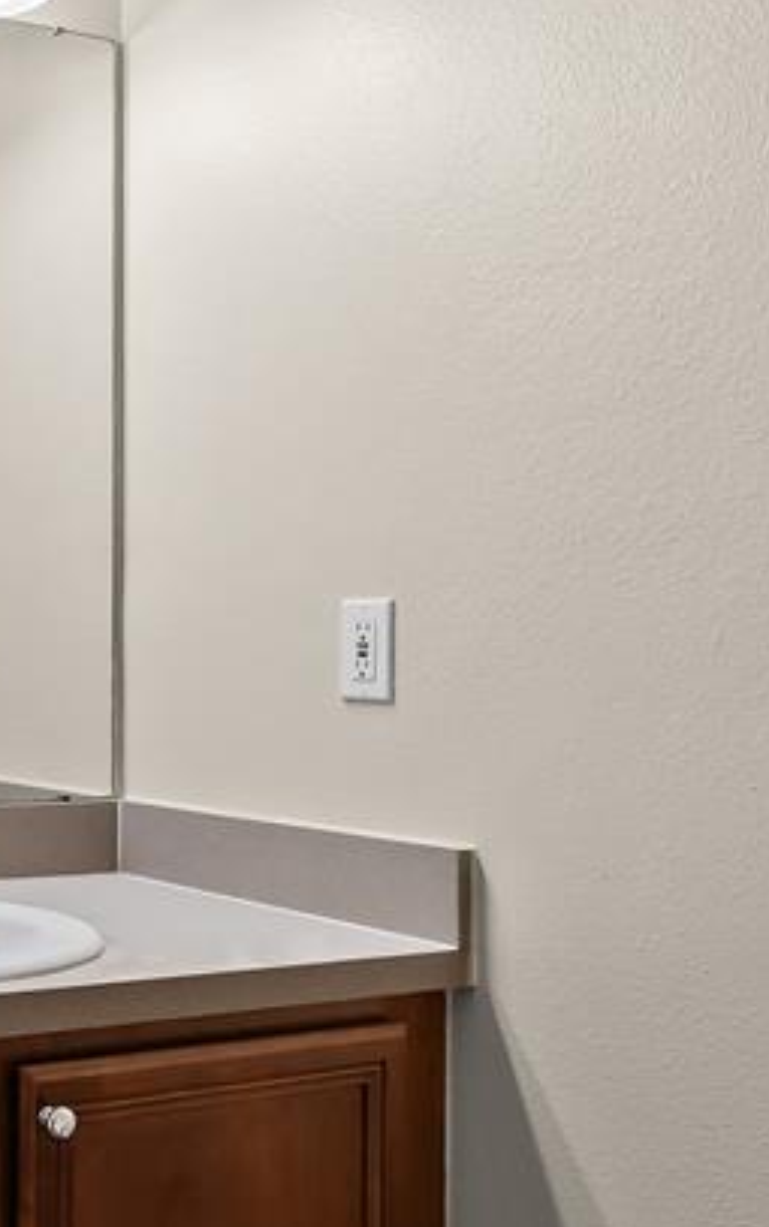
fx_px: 1372
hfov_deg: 25.2
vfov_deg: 48.2
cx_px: -329
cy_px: 610
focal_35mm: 41
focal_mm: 16
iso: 250
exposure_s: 1/1.25
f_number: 9
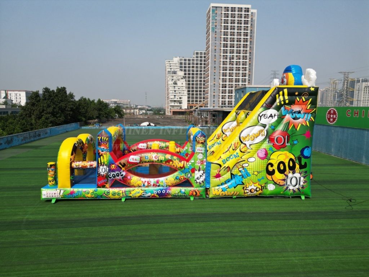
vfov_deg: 56.8
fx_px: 256
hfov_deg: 71.6
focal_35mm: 24
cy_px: 138
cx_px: 184
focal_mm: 6.72
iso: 120
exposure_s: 1/4000
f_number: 1.7
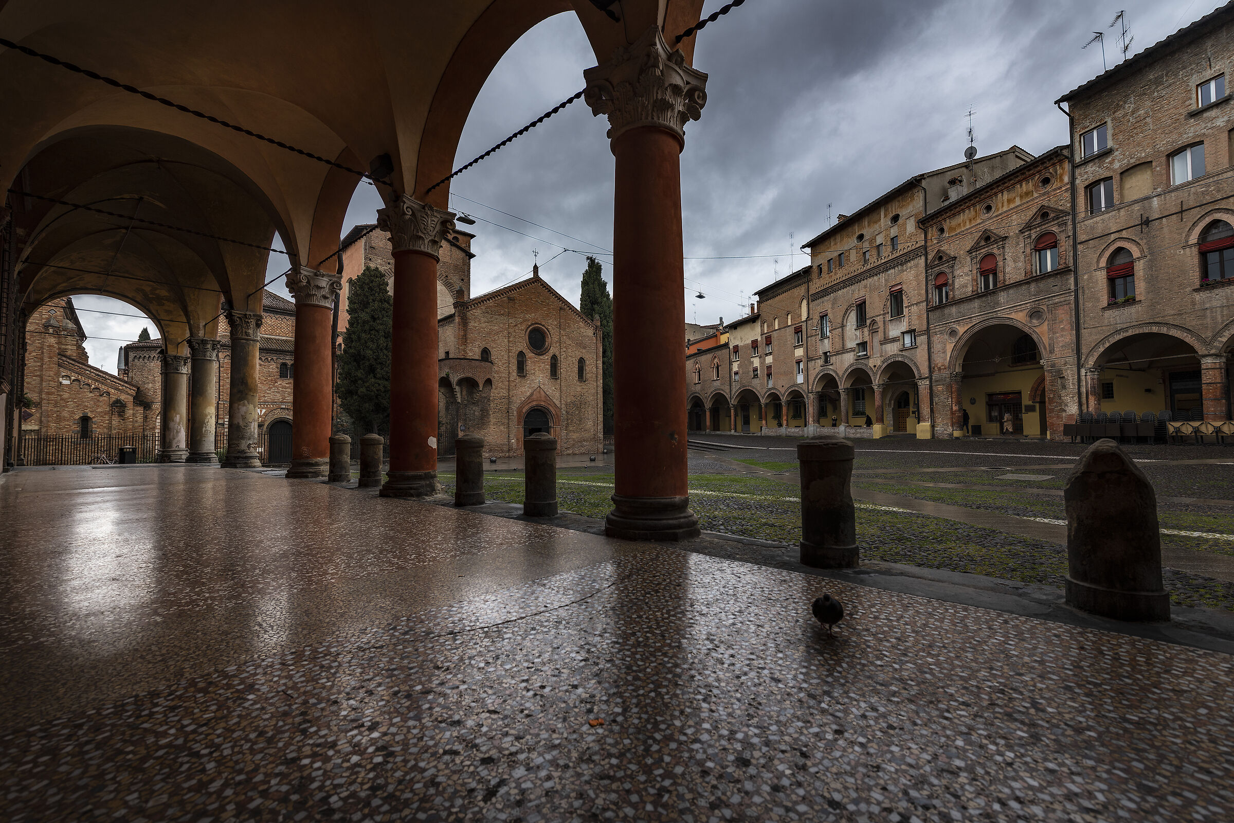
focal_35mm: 14
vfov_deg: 81.2
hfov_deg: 104.3
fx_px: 480
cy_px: 412
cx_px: 617
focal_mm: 14
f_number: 5.6
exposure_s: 1/125
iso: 64
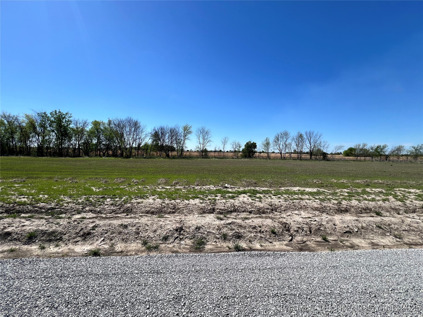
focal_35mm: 13
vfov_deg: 89.9
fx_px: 159
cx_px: 212
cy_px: 158
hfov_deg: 106.2
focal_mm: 1.57
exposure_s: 1/1980
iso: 32
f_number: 1.8
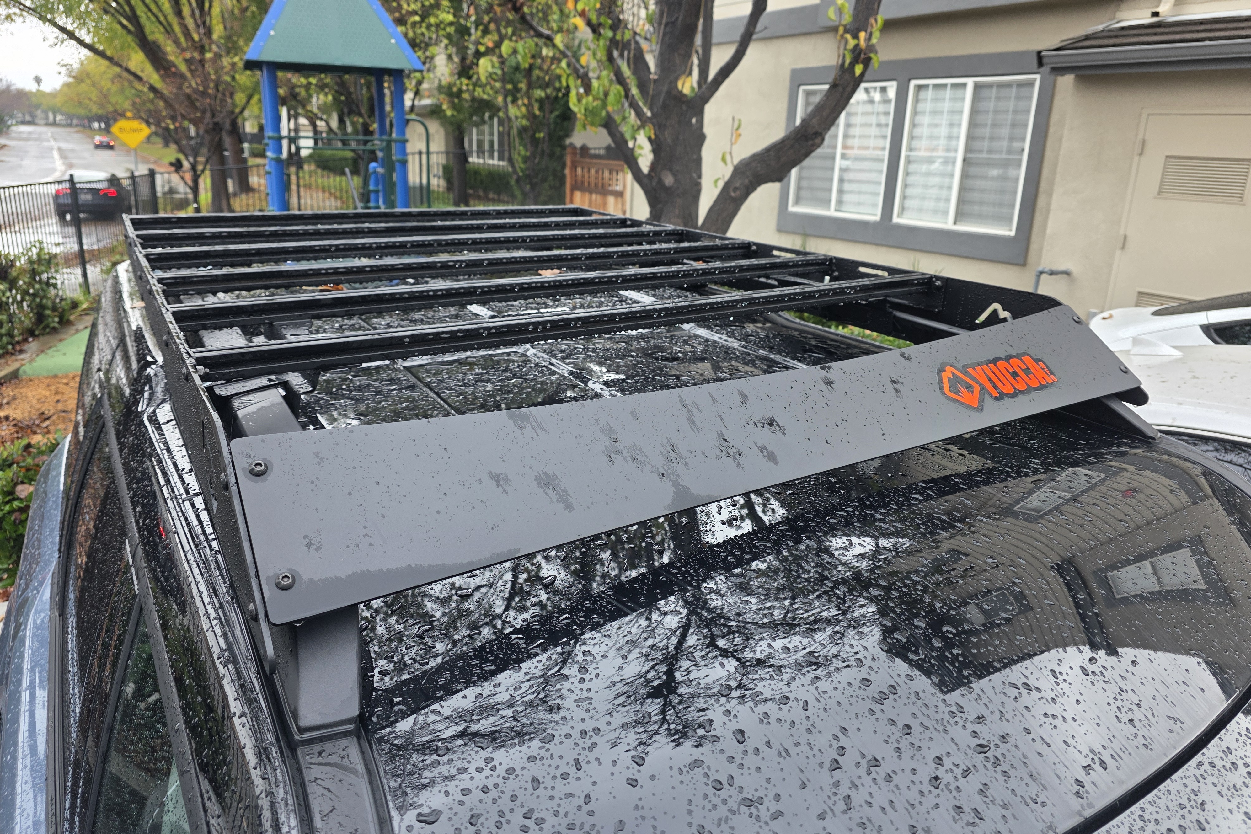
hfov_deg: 73.7
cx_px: 625
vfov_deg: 53.1
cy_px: 381
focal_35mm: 24
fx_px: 834
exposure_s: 1/180
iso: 80
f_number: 1.7
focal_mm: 6.3
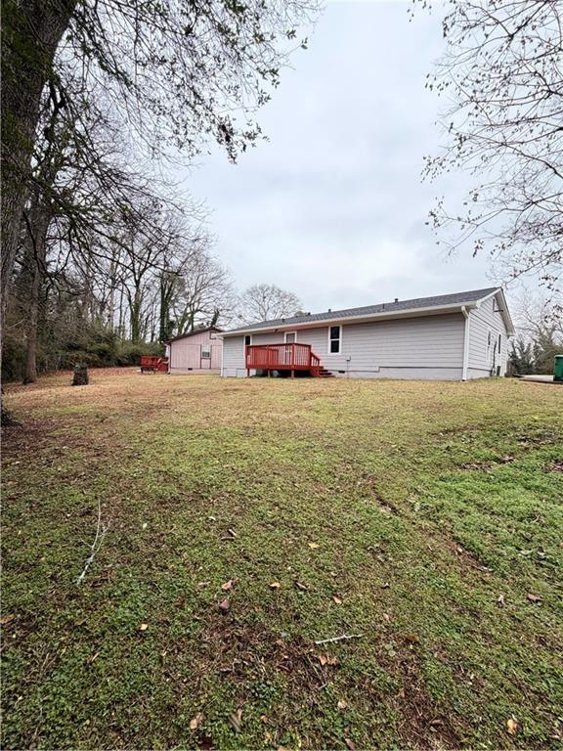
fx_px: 304
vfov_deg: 102.1
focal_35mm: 14
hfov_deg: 85.7
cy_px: 376
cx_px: 282
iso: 50
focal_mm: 2.22
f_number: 2.2
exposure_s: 1/164
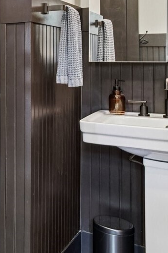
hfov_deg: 19.3
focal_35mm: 52
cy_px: 65
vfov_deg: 37.3
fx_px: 364
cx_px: -138
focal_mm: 16
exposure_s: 1/2.5
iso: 1600
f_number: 8
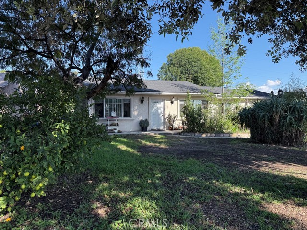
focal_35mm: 24
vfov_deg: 56.8
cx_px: 154
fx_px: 213
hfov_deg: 71.6
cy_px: 115
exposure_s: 1/1464
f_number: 1.78
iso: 100
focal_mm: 6.76
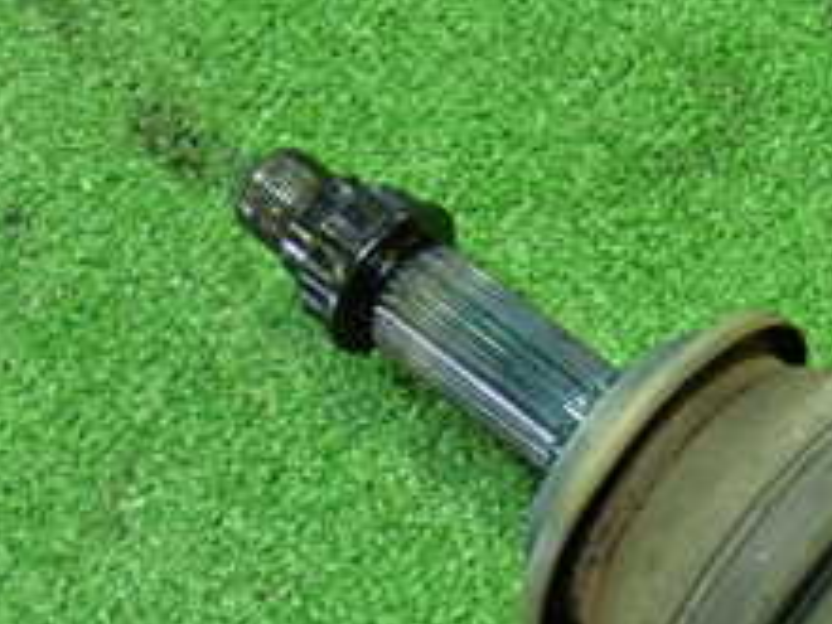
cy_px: 696
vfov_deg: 13.0
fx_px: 2692
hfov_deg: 16.6
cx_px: 1093
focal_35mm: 112
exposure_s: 1/40
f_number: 2.8
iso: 800
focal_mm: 7.31
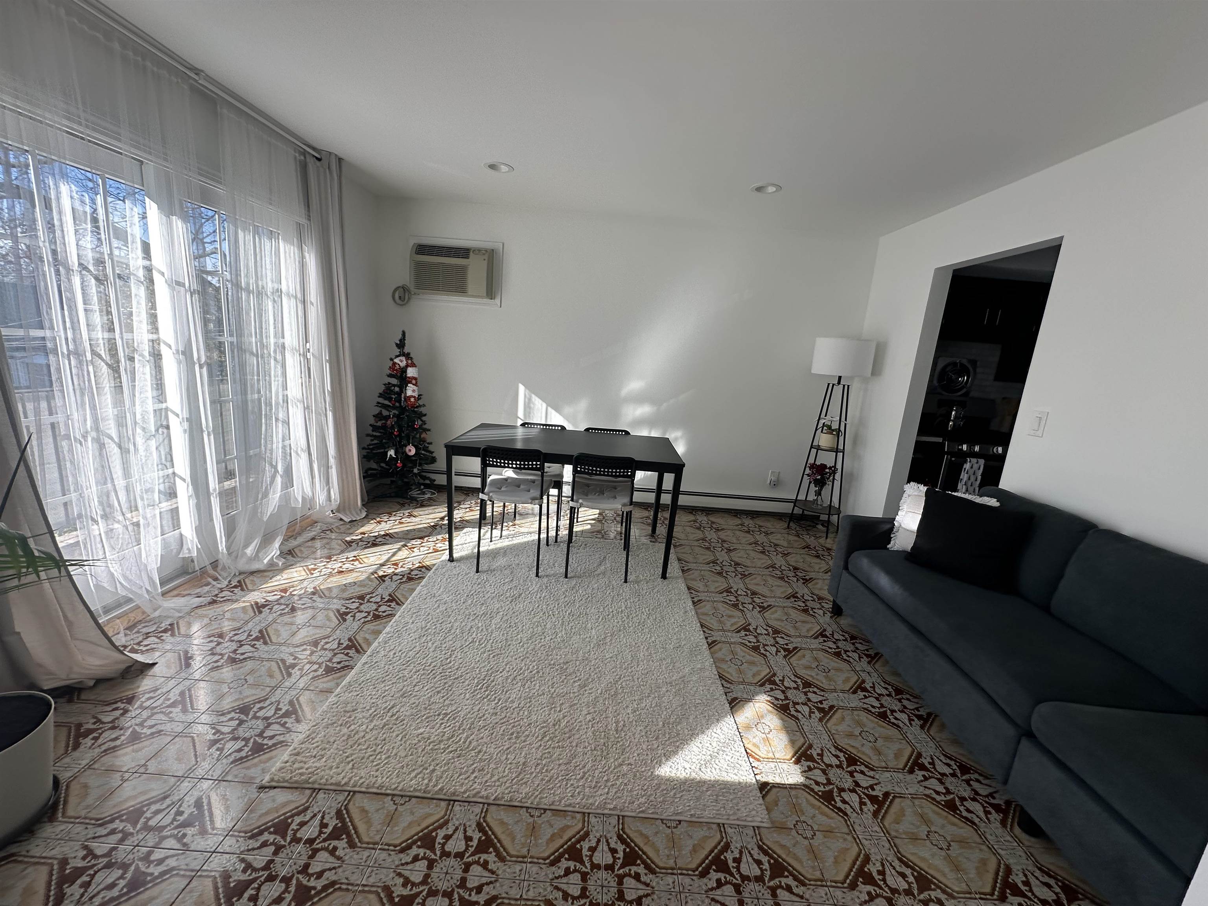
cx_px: 604
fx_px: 489
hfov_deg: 102.1
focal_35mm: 14
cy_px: 453
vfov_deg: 85.7
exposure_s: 1/176
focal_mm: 2.22
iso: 40
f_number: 2.2
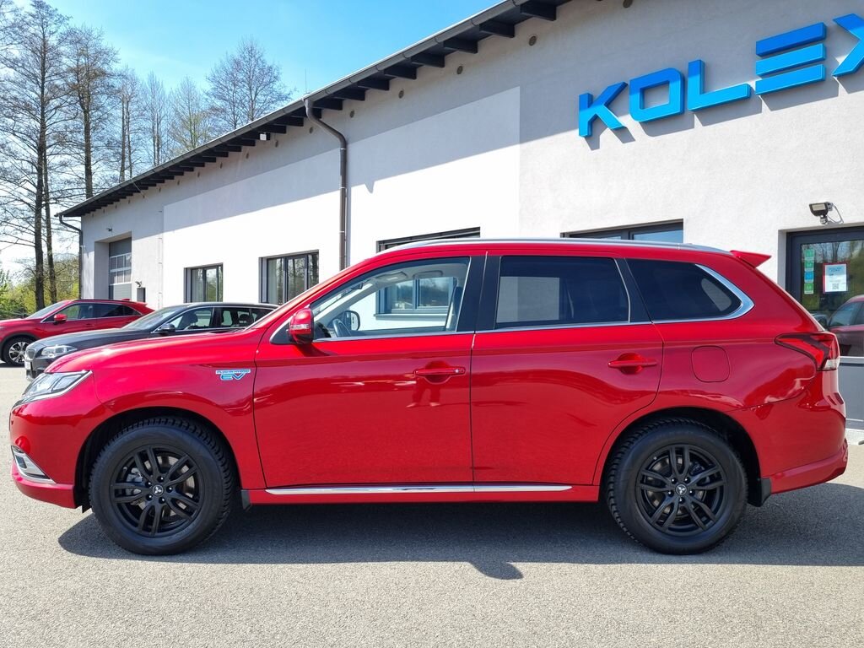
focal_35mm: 26
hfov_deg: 67.3
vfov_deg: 53.1
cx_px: 432
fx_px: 649
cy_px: 324
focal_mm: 5.4
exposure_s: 1/856
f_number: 1.8
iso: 50
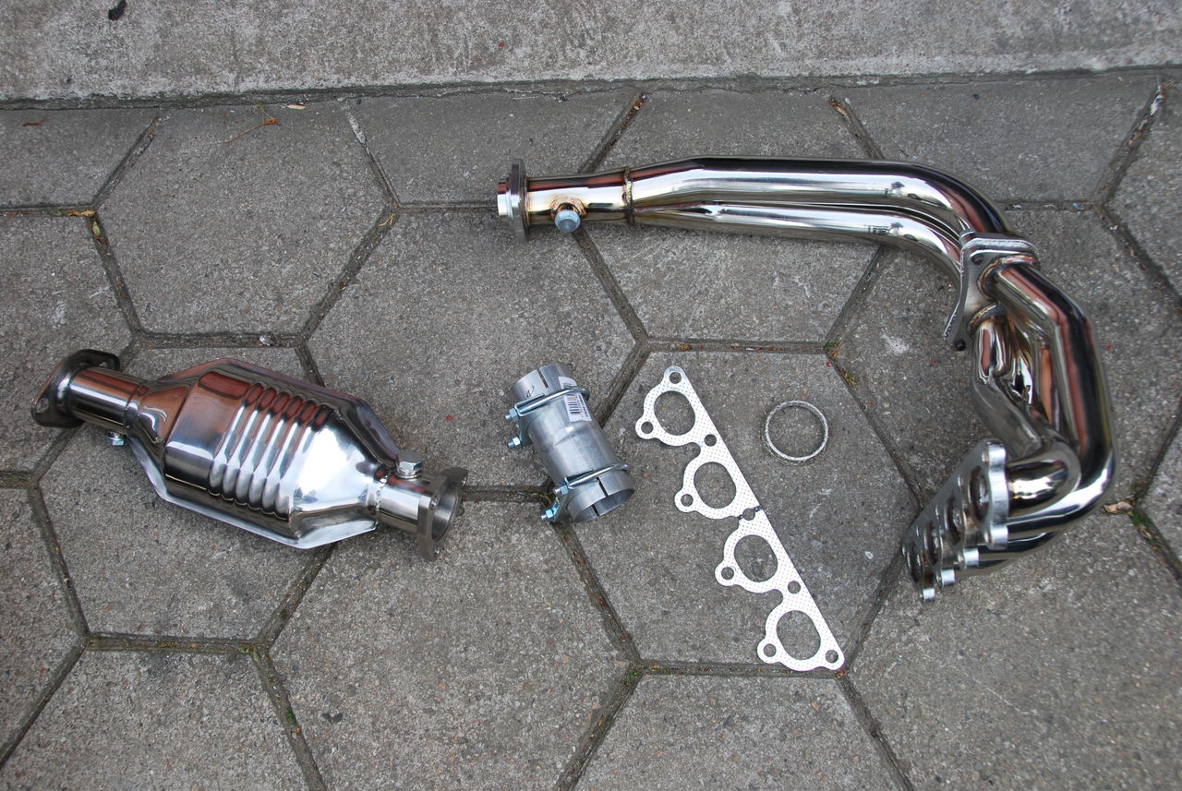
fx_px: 1085
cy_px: 396
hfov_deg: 57.2
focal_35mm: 33
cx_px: 591
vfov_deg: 40.1
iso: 100
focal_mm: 22
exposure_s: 1/160
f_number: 6.3
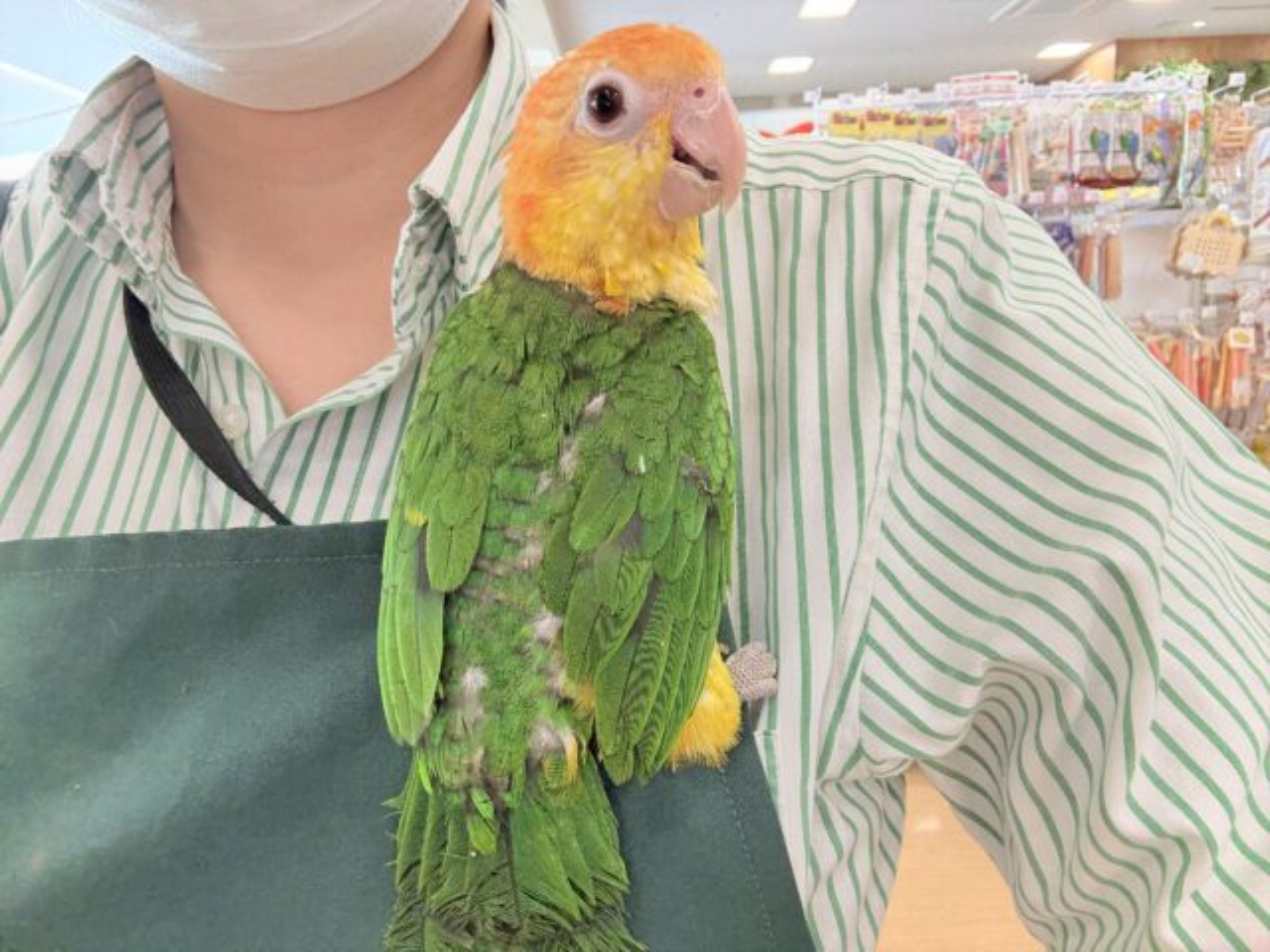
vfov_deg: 58.9
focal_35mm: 23
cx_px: 635
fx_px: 844
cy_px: 476
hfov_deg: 73.9
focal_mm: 2.69
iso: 64
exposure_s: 1/50
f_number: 1.9
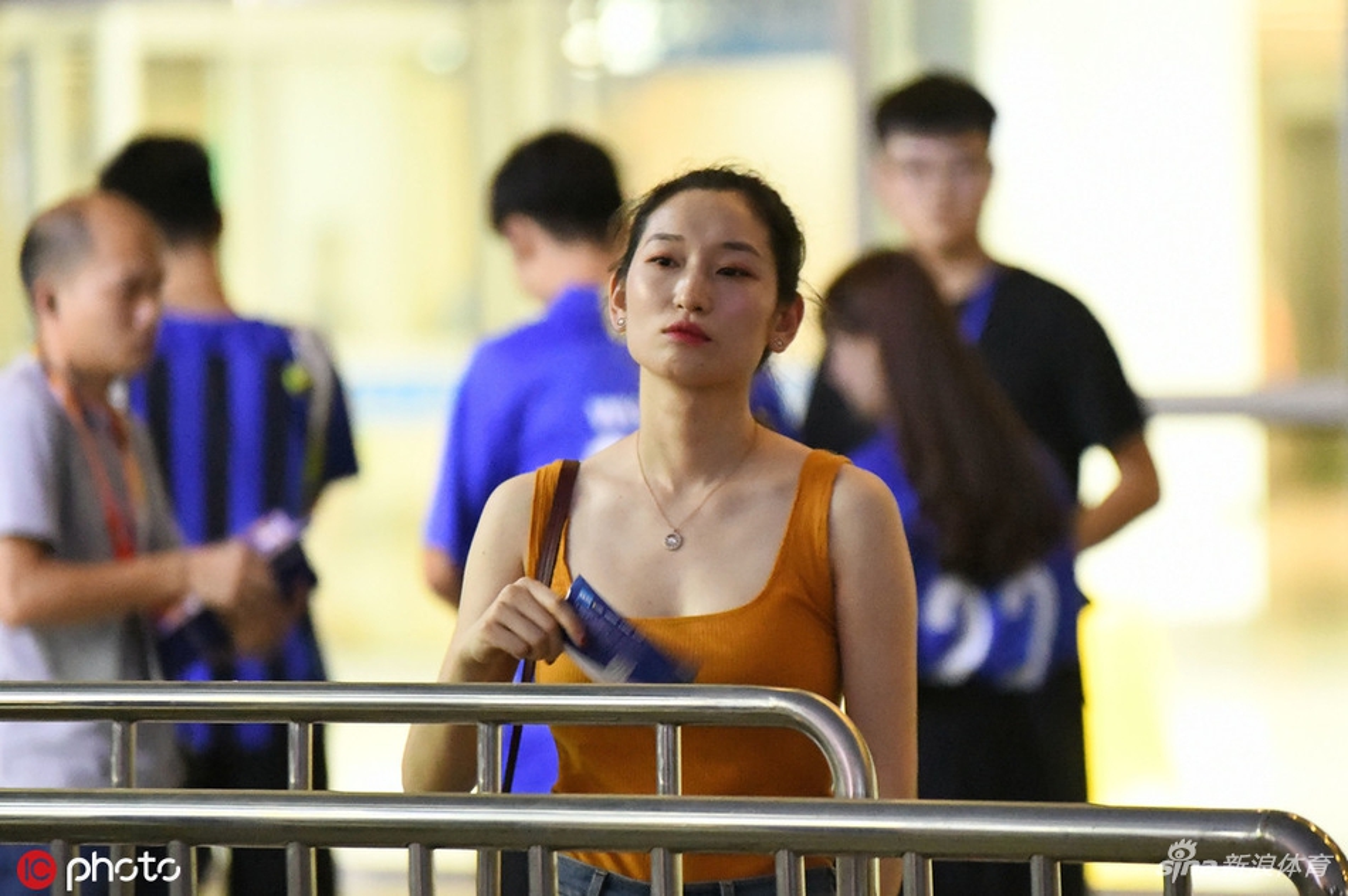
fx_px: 7483
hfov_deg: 10.3
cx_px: 674
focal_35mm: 200
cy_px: 448
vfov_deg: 6.9
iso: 12800
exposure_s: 1/160
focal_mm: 200
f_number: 2.8
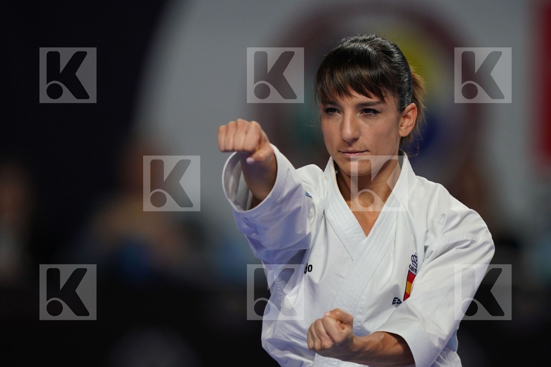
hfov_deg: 3.4
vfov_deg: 2.3
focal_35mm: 600
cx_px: 276
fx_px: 9183
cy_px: 184
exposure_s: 1/500
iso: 640
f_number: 2.8
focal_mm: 400
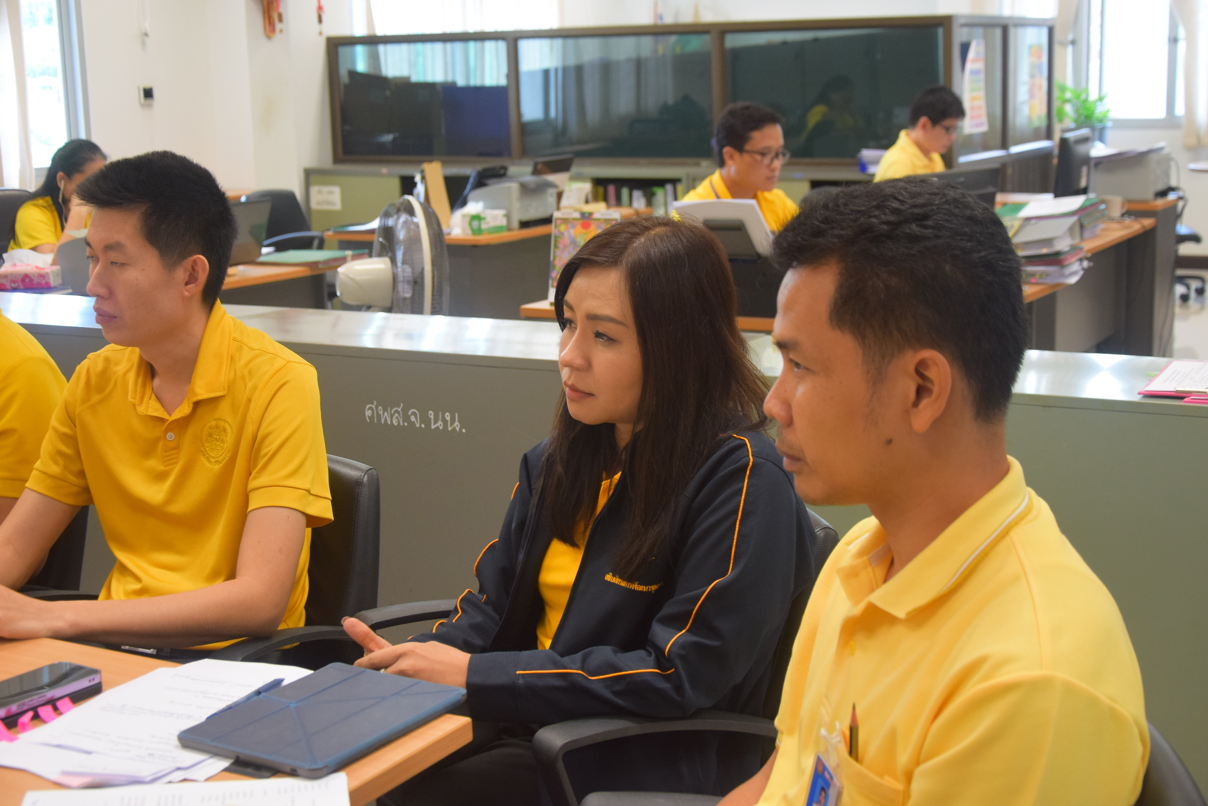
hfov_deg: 38.9
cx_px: 604
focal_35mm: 51
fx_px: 1712
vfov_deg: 26.5
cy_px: 403
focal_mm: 34
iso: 1000
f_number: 4.2
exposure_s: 1/60
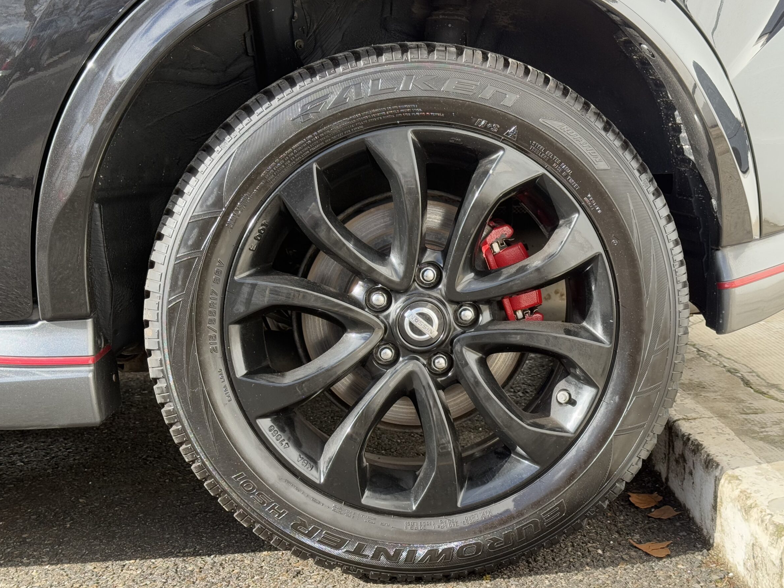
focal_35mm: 52
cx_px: 402
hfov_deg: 36.8
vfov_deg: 28.0
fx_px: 1178
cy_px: 302
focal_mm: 6.76
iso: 100
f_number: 1.78
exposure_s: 1/778
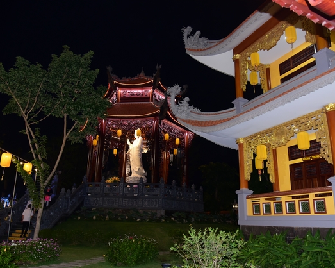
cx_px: 173
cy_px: 137
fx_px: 278
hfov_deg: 62.2
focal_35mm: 28
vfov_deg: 51.5
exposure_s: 1/60
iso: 1000
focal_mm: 24
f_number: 4
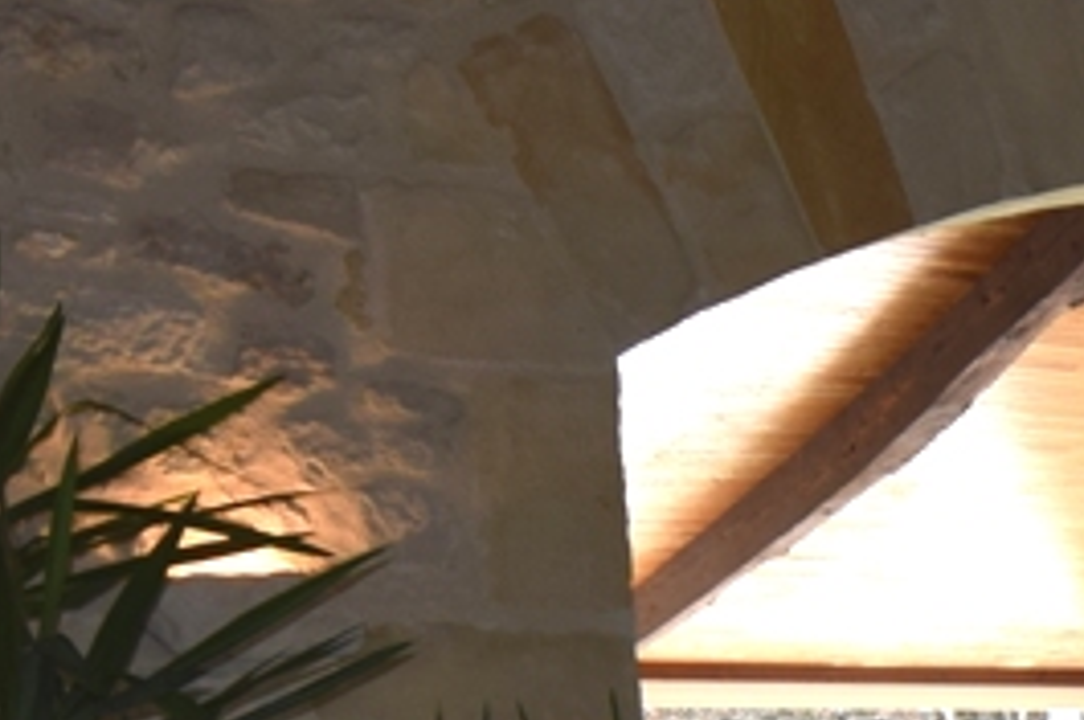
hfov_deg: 21.5
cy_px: 1264
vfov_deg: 14.3
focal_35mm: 85
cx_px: 1424
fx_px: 2556
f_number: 5.6
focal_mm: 10
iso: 125
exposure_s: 1/125
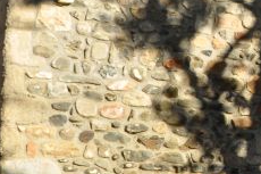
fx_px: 1065
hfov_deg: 13.4
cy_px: -30
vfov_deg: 9.2
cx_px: 360
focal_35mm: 147
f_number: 6.3
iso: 560
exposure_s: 1/1250
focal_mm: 22
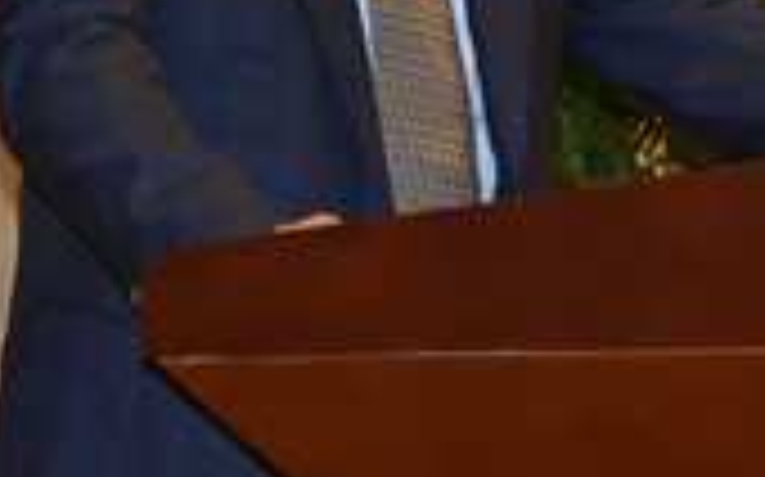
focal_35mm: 278
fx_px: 5792
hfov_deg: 7.5
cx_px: 716
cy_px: -110
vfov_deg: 4.7
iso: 800
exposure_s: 1/60
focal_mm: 62
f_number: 5.3
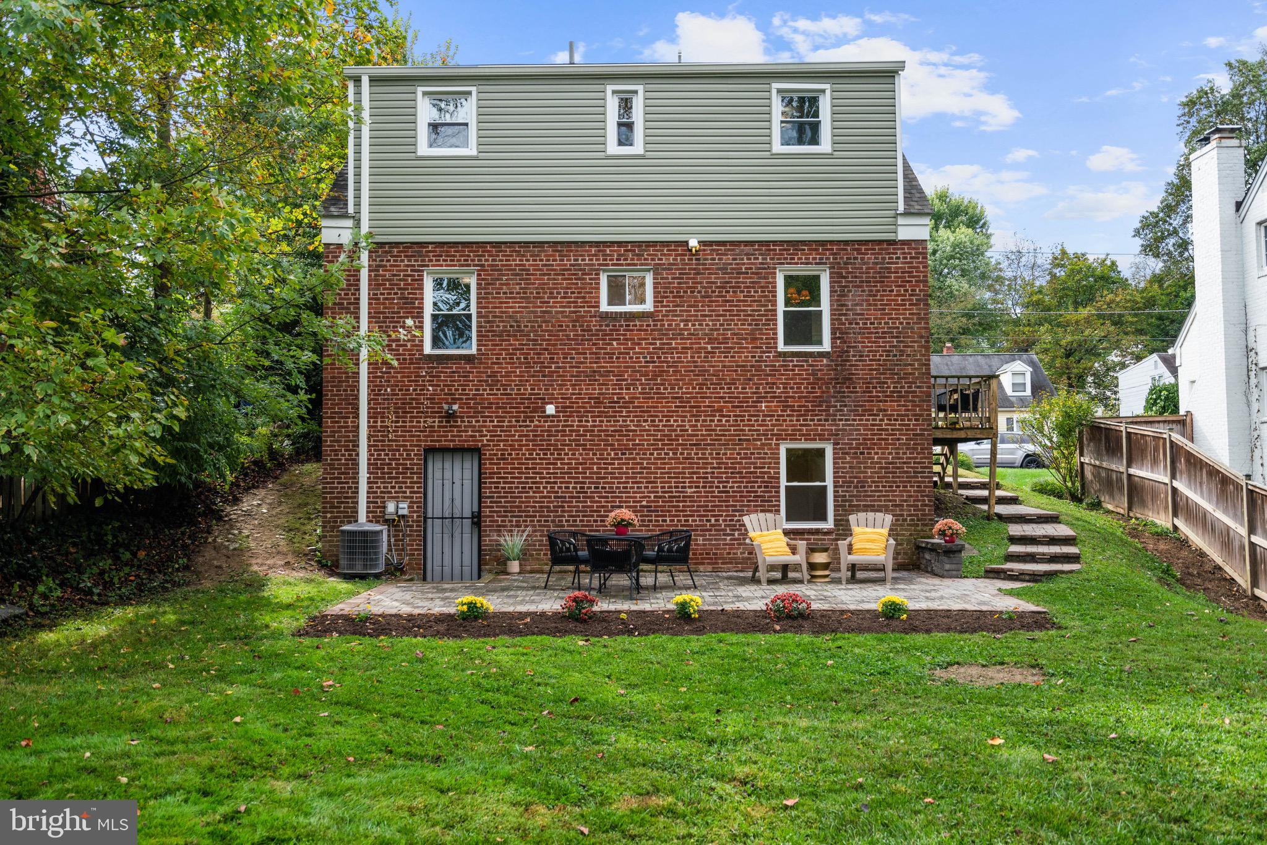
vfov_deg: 43.6
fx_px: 1056
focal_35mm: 30
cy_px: 422
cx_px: 634
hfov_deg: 61.9
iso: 640
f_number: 4
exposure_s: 1/1250
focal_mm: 30
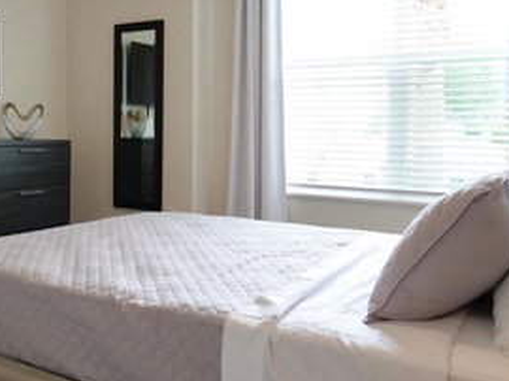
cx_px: 152
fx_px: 558
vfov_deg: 37.6
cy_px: 160
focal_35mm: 38
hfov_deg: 47.8
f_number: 4
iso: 1250
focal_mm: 12
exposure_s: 1/200
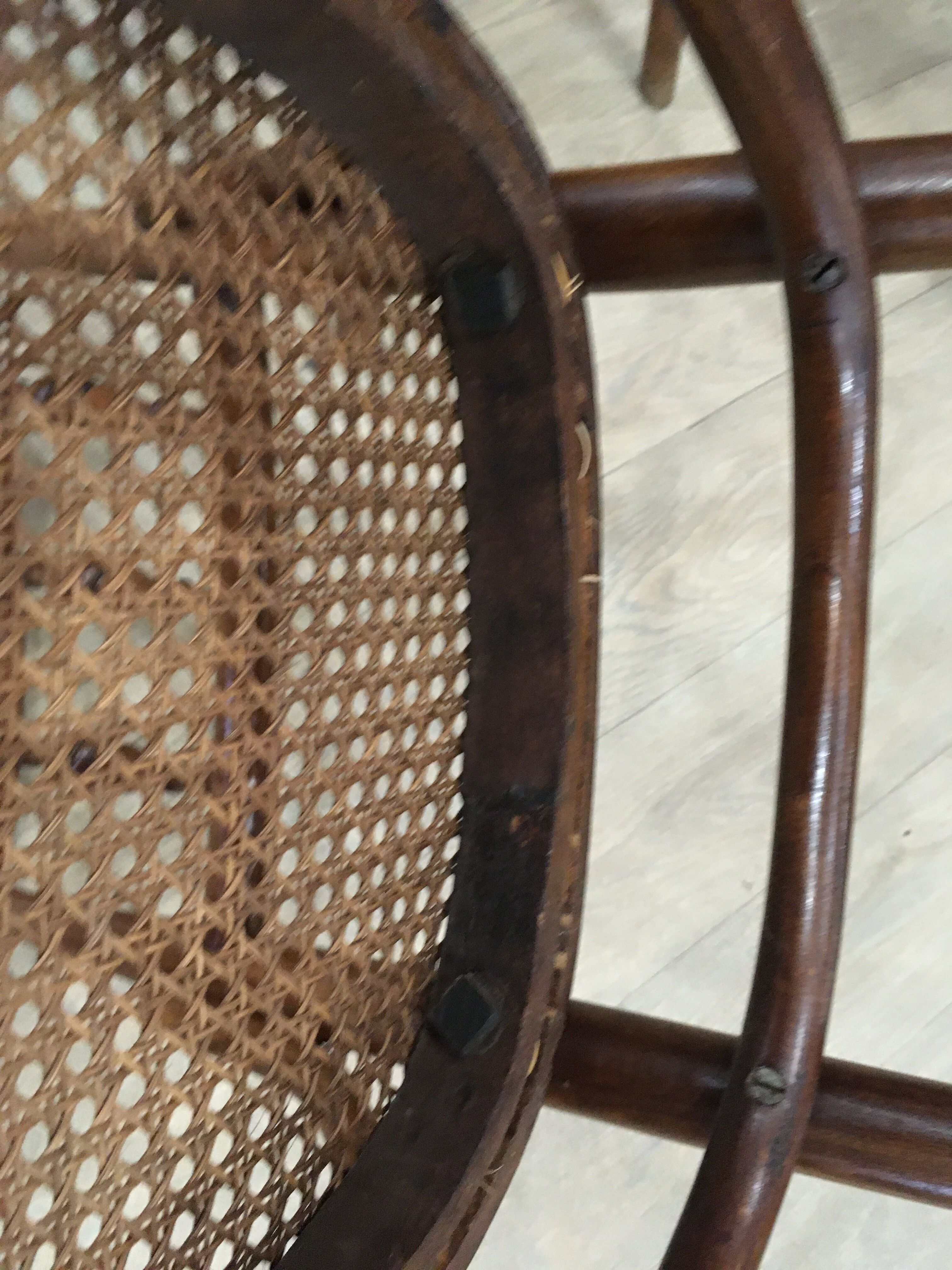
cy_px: 635
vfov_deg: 61.7
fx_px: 1063
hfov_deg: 48.2
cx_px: 476
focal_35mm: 29
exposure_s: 1/17
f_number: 2.2
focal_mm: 4.15
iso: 200
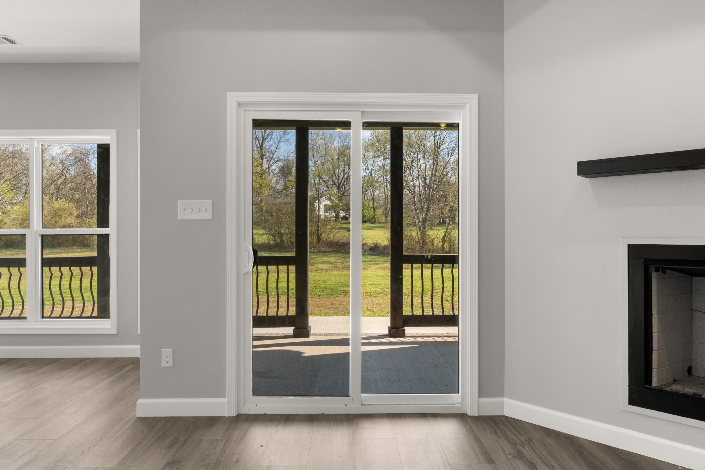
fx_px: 446
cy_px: 235
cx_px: 352
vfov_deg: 55.5
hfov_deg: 76.6
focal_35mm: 23
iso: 200
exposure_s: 1/13
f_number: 9
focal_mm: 15.2
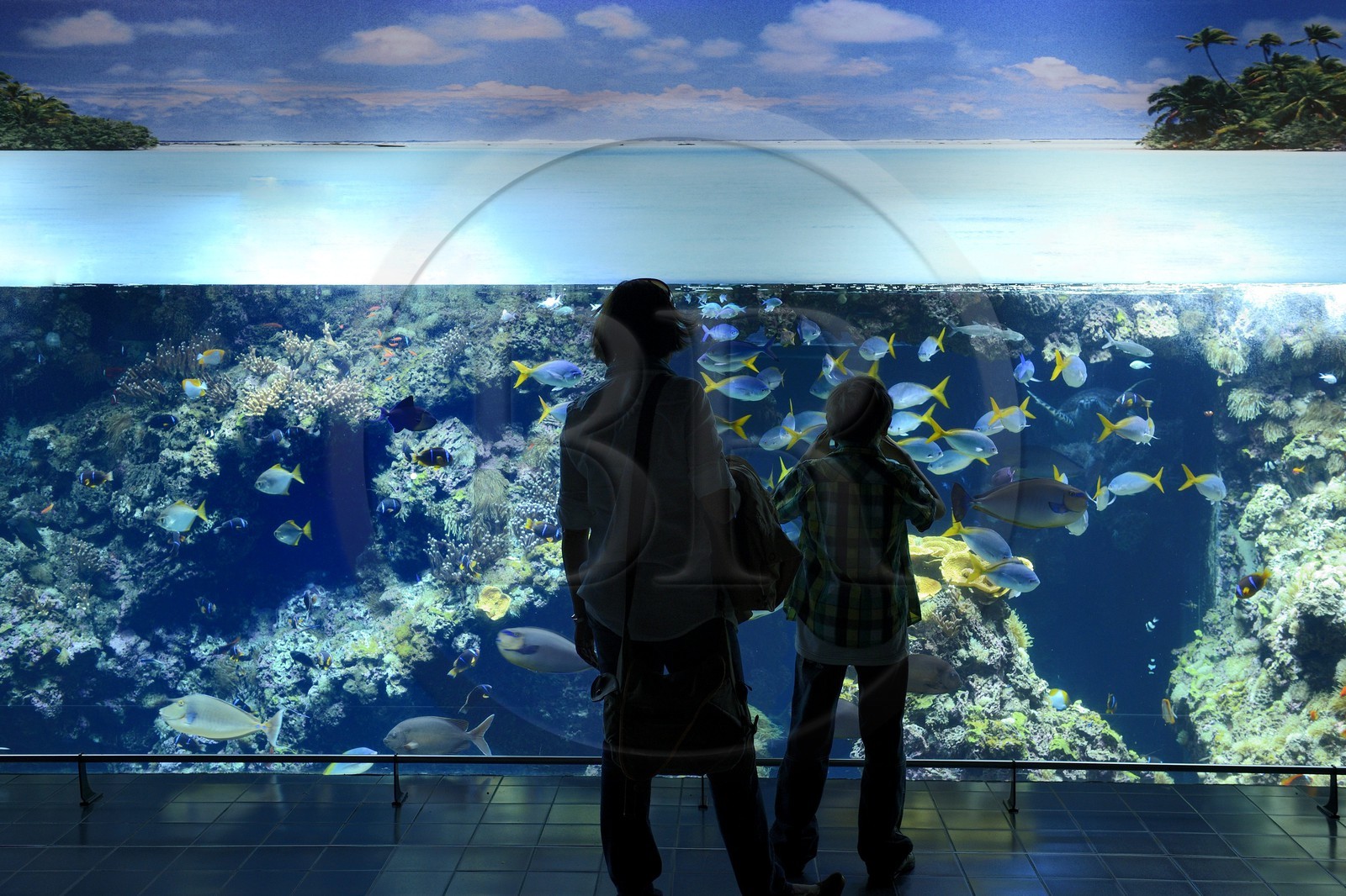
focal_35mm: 40
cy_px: 448
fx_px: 1495
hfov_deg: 48.5
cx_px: 673
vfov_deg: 33.4
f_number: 5.6
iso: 1600
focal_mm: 40
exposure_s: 1/80
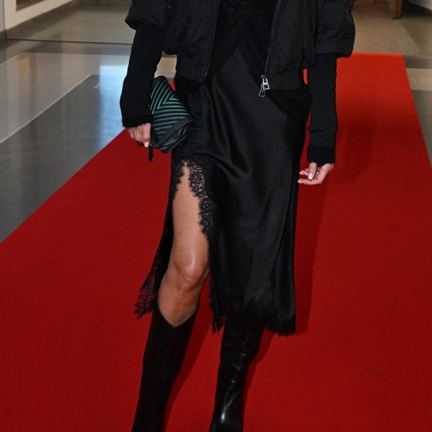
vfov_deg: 26.6
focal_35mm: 64
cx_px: 232
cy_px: 111
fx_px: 904
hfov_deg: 26.9
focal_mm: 41
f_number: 5.6
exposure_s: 1/125
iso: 2000
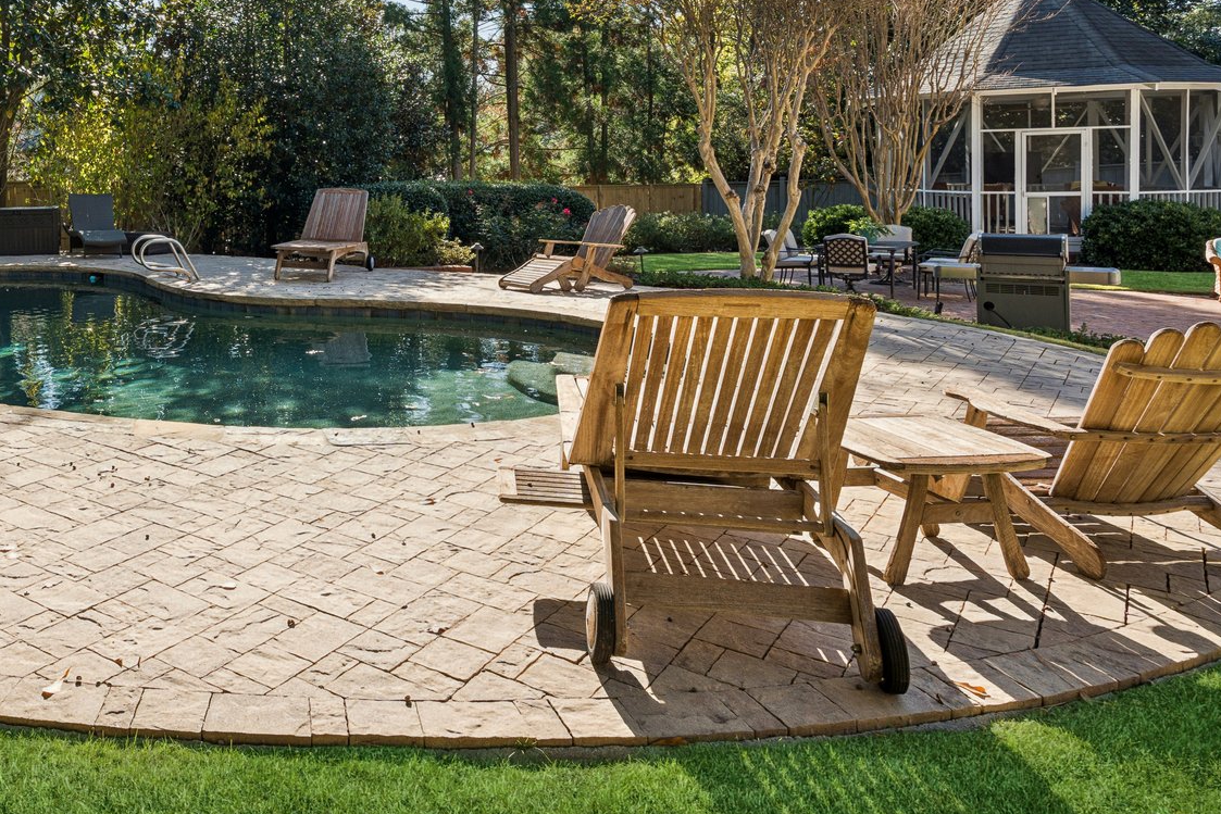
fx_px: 1051
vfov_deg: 40.3
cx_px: 208
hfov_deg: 55.1
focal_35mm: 31
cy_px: 140
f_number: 8
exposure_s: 1/50
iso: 100
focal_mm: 17
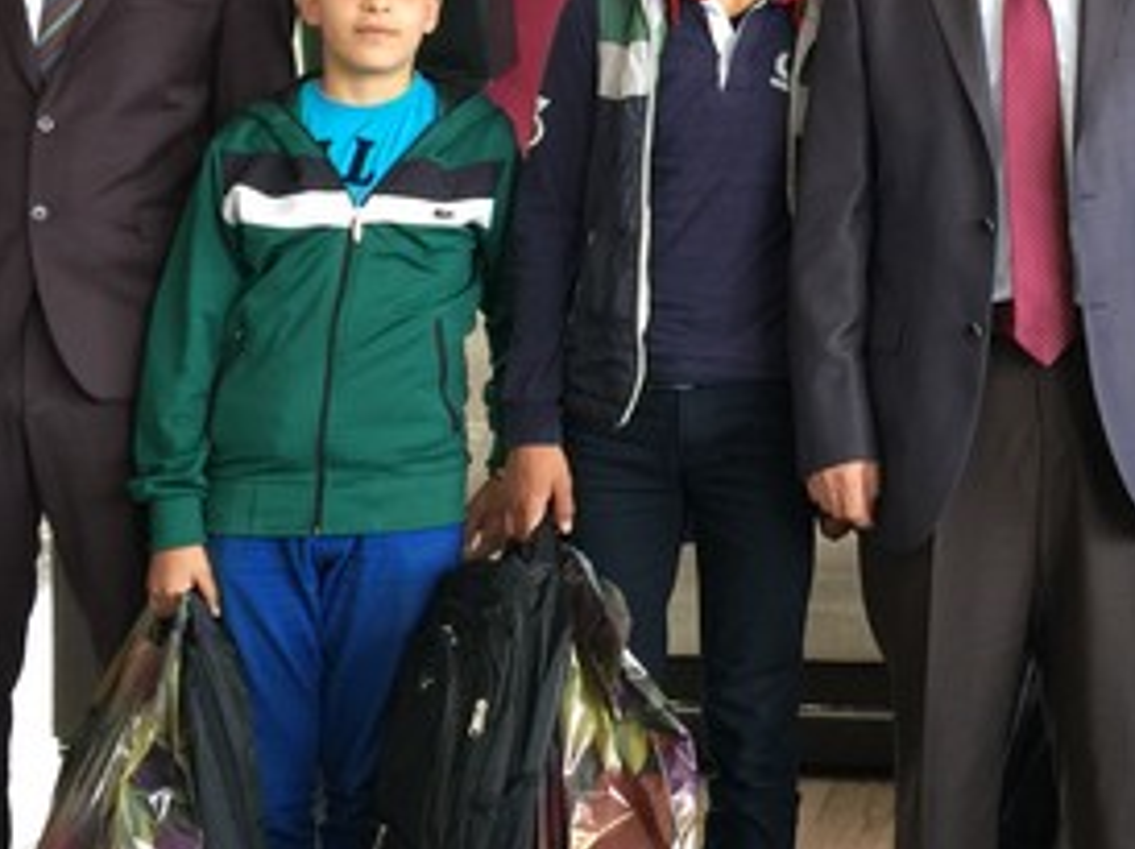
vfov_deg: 20.5
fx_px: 2326
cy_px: 170
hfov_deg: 27.1
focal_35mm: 71
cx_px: 816
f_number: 2.2
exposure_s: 1/17
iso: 40
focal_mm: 4.15
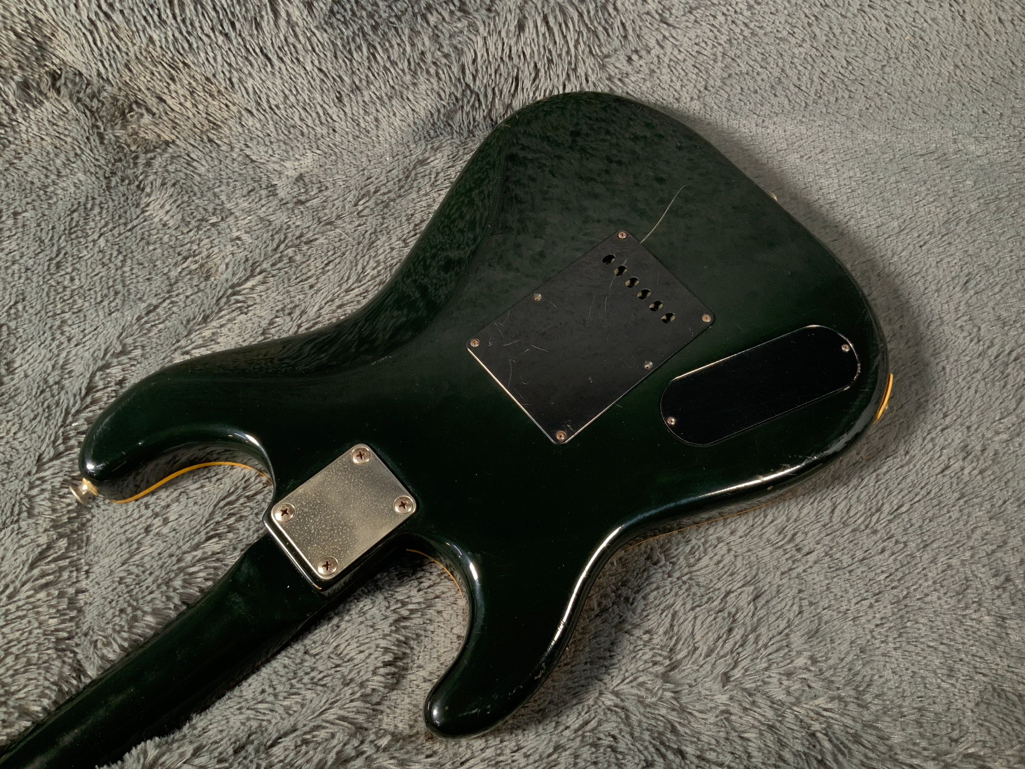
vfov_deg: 48.2
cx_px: 512
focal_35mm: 29
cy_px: 384
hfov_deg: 61.7
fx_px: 859
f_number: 1.8
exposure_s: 1/52
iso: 100
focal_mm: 3
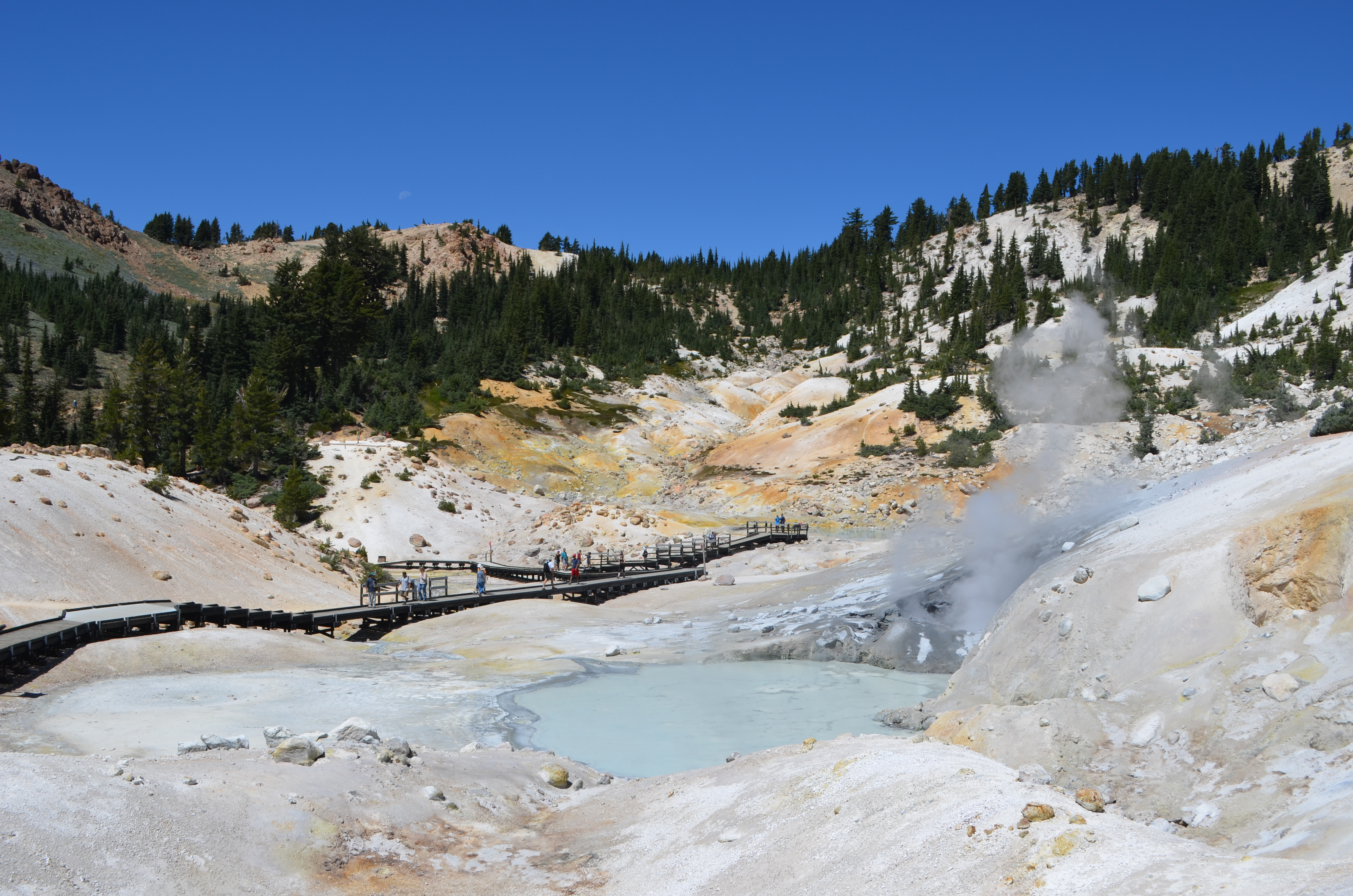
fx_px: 1350
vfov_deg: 36.7
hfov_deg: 53.2
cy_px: 448
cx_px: 676
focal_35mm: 36
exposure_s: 1/320
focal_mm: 24
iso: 100
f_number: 9
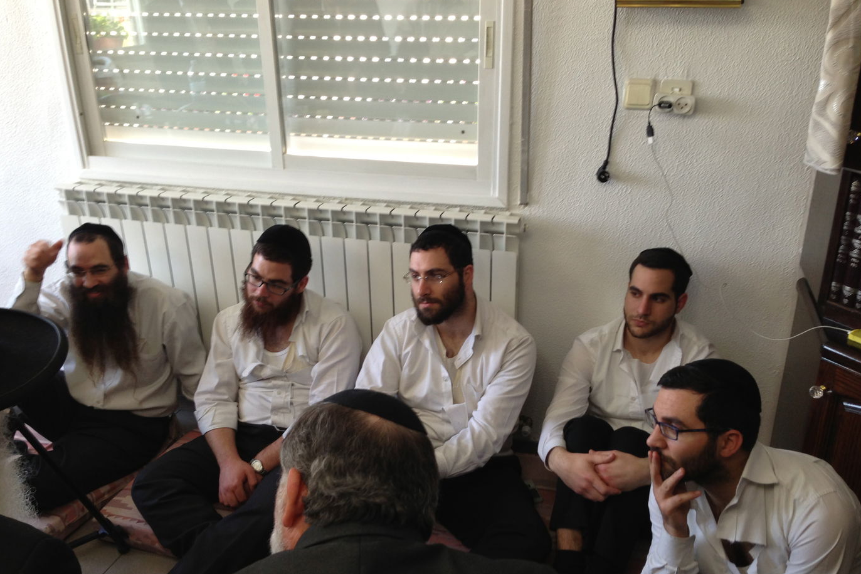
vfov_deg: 37.8
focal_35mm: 35
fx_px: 837
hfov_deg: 54.4
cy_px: 325
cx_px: 435
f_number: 2.4
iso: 64
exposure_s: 1/30
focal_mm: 4.13
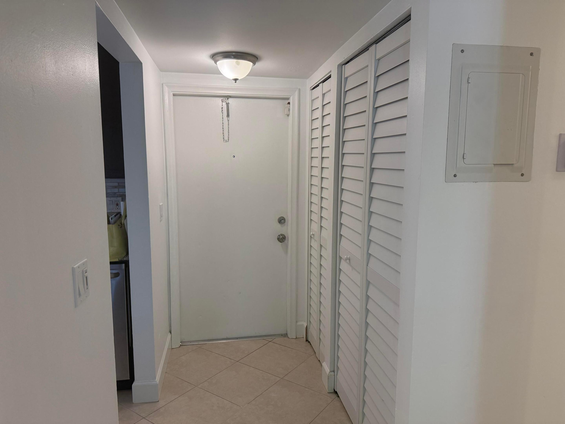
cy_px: 212
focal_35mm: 24
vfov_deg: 56.8
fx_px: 392
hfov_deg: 71.6
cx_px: 282
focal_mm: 6.76
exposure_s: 1/161
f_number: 1.78
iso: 200
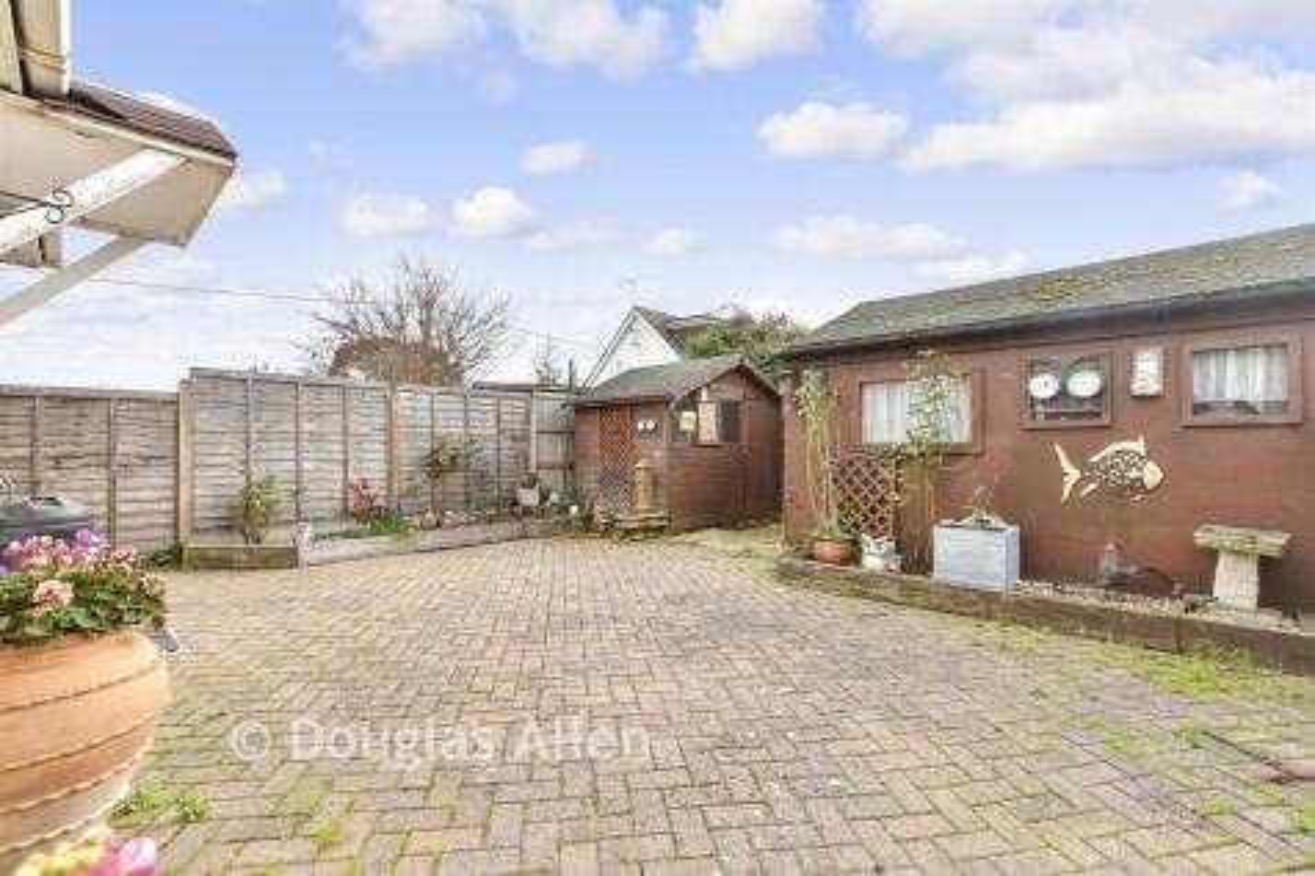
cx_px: 658
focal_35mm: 15
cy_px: 438
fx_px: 548
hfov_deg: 100.4
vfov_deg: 77.3
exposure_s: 1/50
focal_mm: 10
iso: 160
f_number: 8
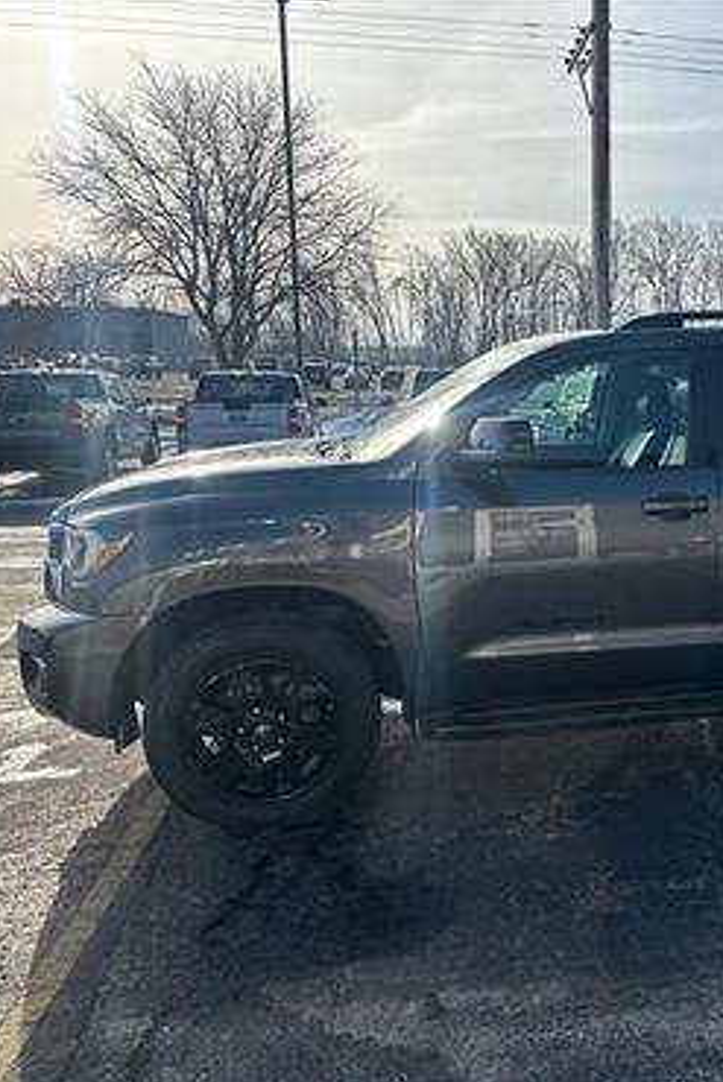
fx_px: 1023
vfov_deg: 55.8
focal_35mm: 34
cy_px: 547
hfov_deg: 36.8
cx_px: 629
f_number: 1.78
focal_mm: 6.86
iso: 80
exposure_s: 1/4762
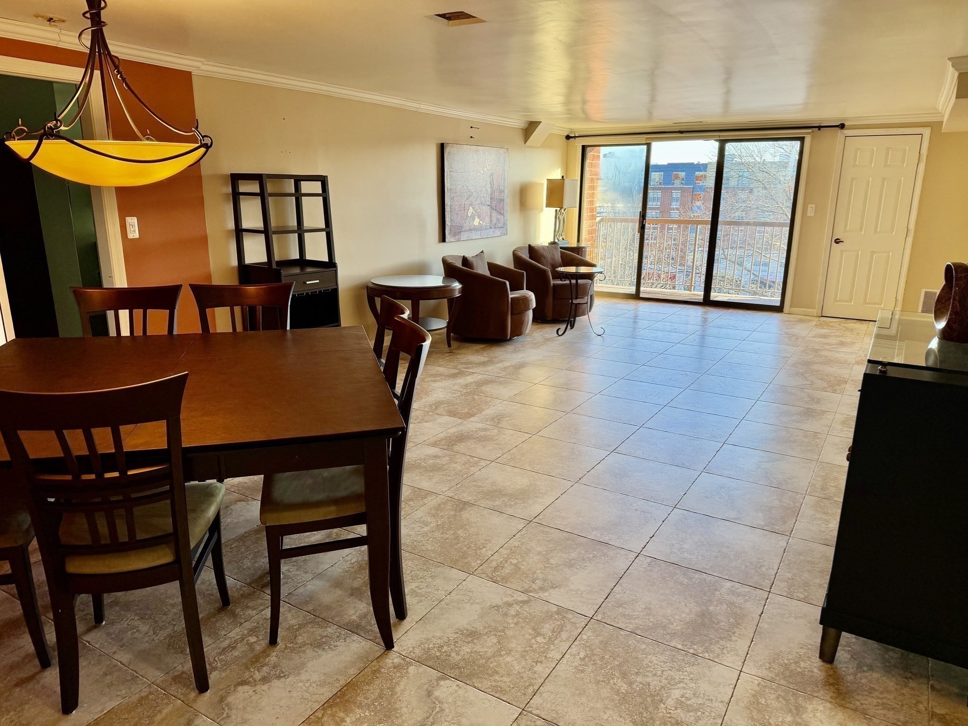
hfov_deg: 71.6
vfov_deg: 56.8
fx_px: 671
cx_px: 484
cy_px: 363
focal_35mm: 24
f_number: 1.78
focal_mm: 6.76
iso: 100
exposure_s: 1/189
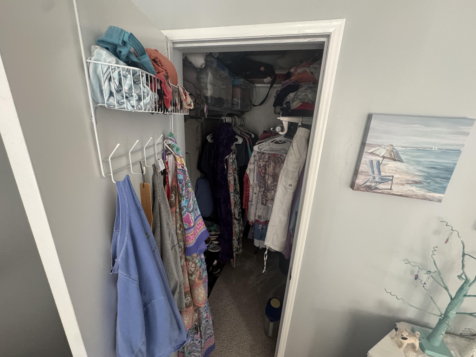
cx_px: 238
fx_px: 193
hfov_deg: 102.1
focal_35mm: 14
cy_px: 178
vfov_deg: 85.7
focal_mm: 2.22
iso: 800
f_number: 2.2
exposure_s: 1/60
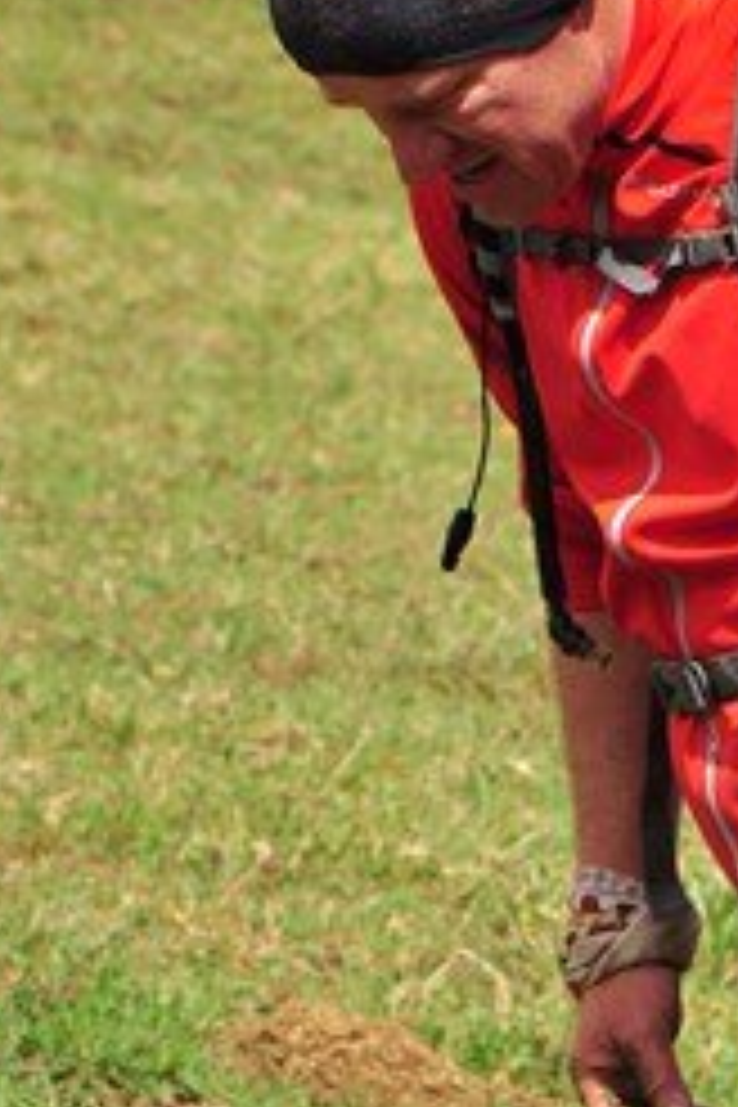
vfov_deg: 4.5
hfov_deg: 3.0
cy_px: 1084
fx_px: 14082
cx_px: 648
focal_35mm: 458
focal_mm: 98
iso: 640
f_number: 10
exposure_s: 1/1600
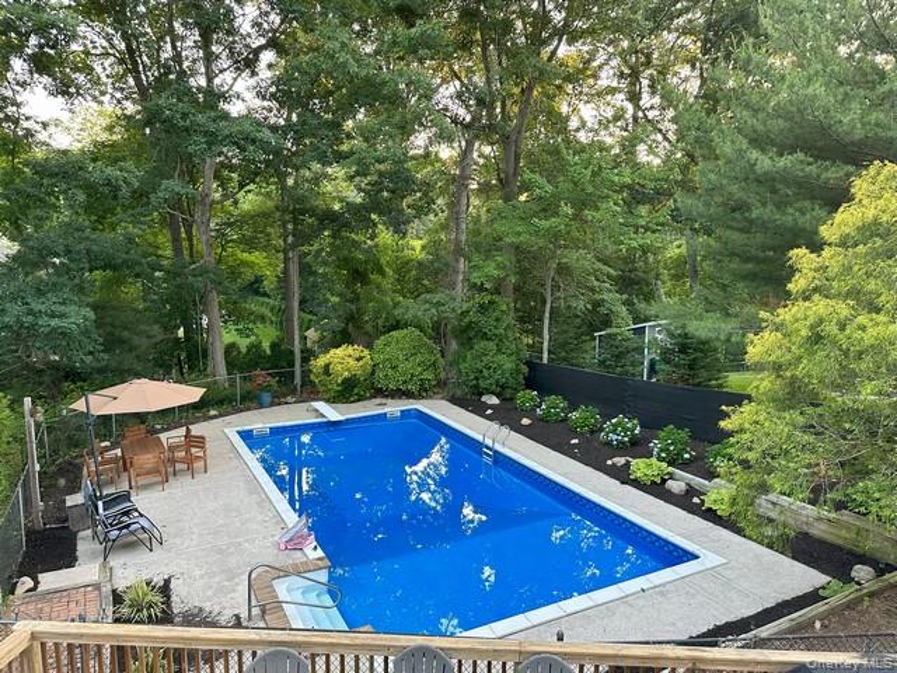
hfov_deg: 71.6
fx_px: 622
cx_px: 448
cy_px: 336
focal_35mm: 24
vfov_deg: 56.8
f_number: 1.78
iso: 200
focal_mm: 6.86
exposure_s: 1/121
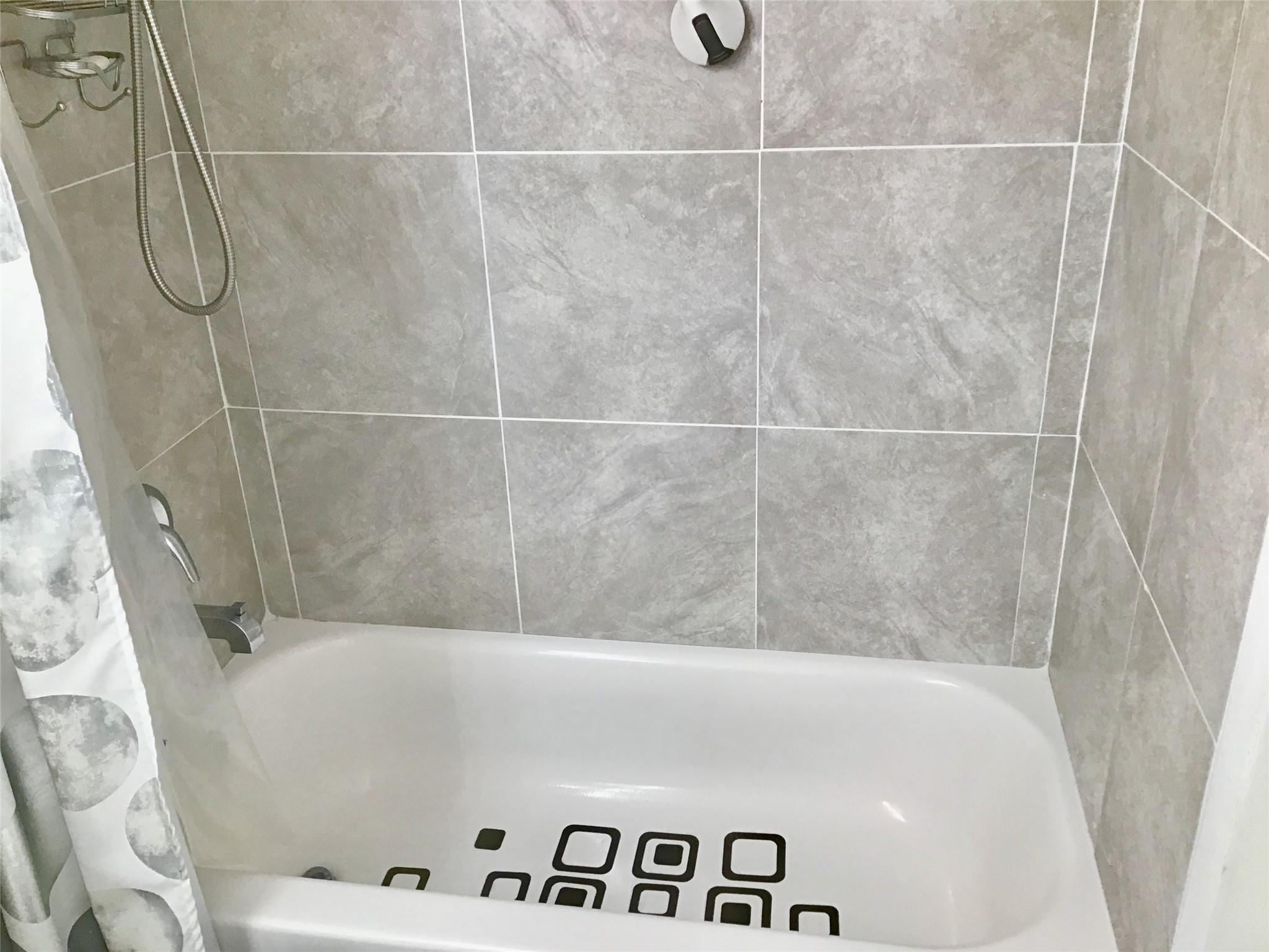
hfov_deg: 58.4
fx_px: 1136
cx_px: 634
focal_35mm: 31
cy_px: 476
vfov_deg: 45.4
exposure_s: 1/40
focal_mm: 3.3
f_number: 2.4
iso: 32
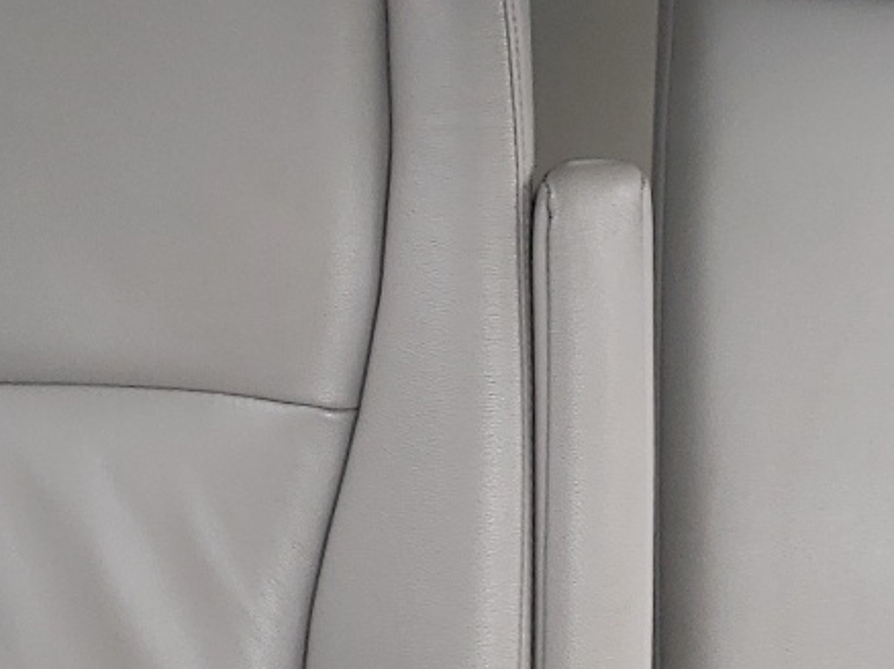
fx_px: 2452
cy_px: 216
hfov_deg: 20.6
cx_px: 541
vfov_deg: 15.5
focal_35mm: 95
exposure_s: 1/120
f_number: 1.5
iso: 79
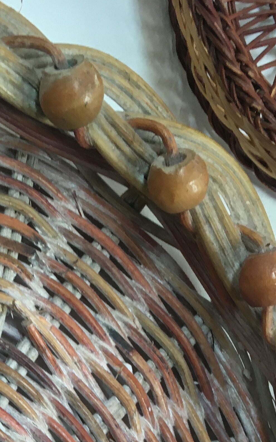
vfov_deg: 23.8
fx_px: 939
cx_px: -29
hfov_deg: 16.2
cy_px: 550
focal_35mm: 78
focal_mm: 4.15
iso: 64
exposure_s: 1/33
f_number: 2.2
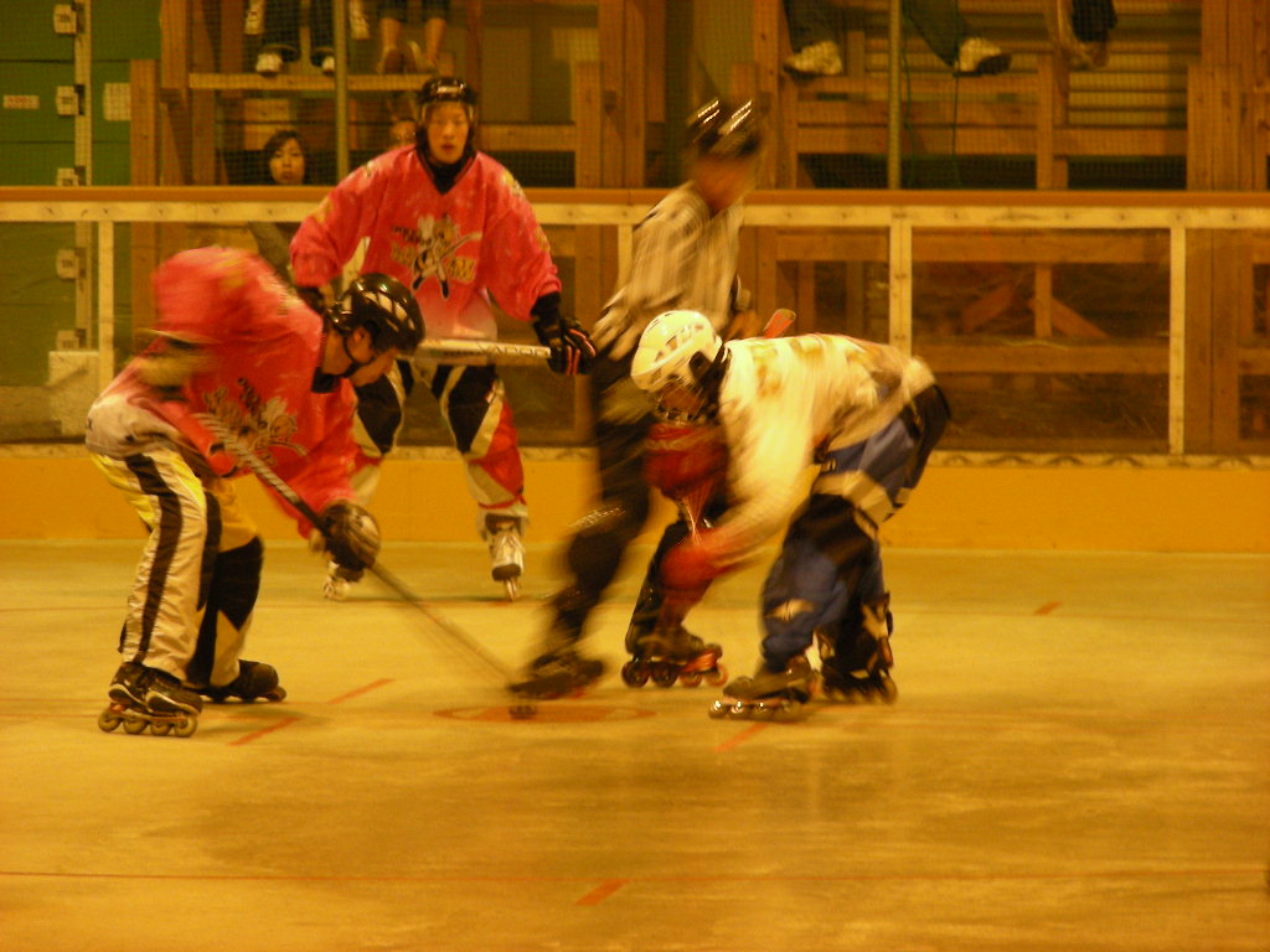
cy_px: 476
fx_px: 8438
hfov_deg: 8.6
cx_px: 635
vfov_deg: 6.5
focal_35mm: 230
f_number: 3.5
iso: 200
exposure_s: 1/22.5
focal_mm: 38.3
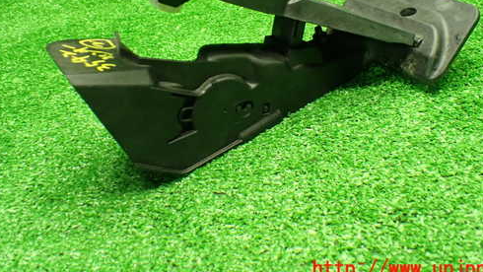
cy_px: 60
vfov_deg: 29.2
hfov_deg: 50.5
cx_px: 240
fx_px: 512
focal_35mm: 40
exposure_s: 1/80
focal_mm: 5.4
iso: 800
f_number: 2.3
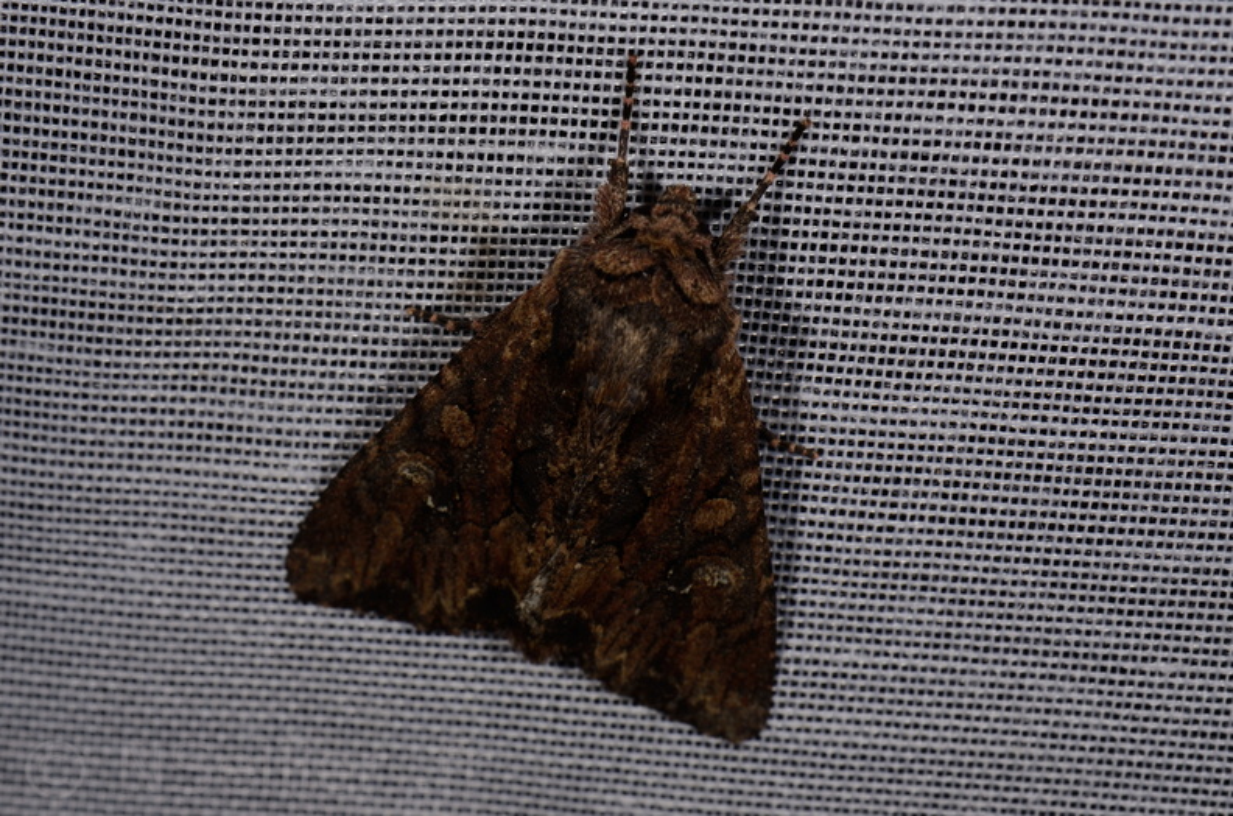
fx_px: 4356
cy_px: 408
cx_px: 616
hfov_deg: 16.1
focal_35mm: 128
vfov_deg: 10.7
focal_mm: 85
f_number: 25
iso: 100
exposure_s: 1/60
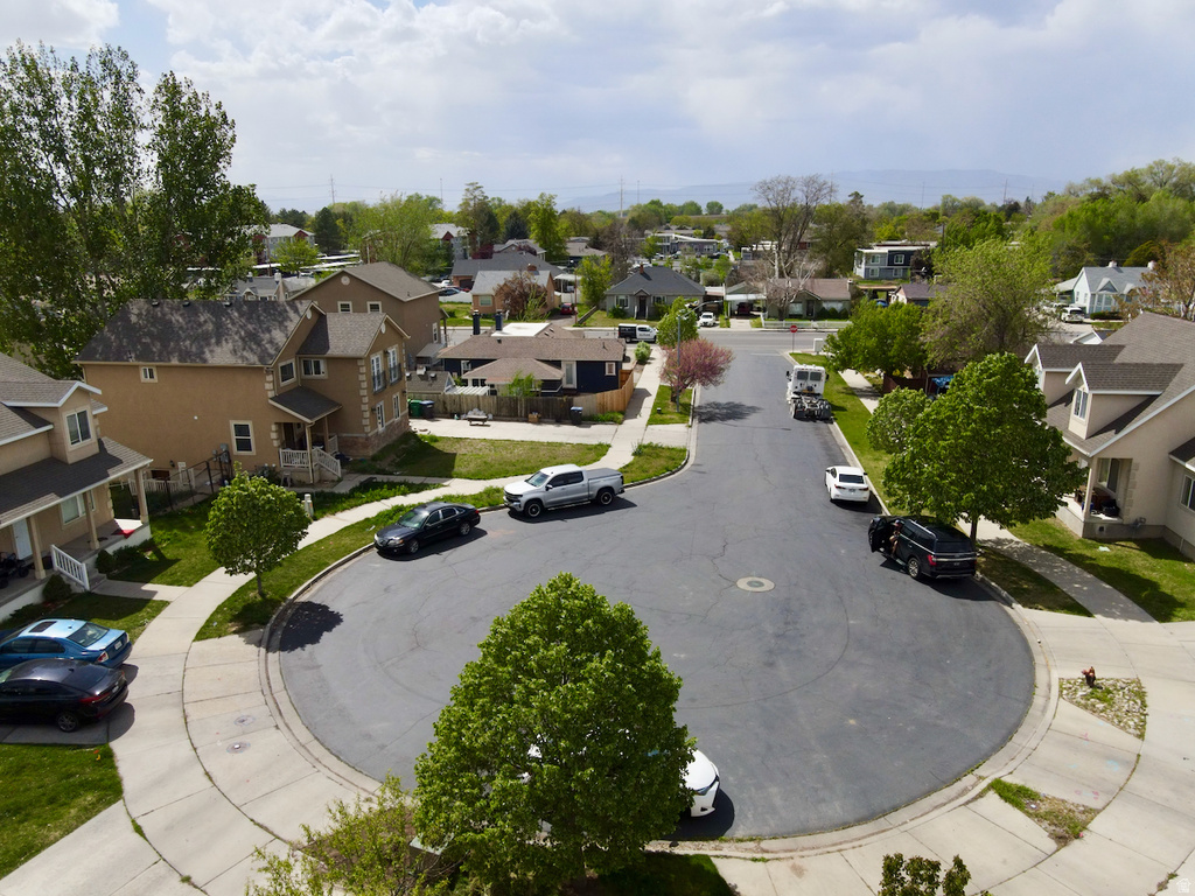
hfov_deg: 71.6
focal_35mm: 24
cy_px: 448
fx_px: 829
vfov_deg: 56.8
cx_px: 598
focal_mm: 4.5
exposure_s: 1/1250
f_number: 2.8
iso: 100
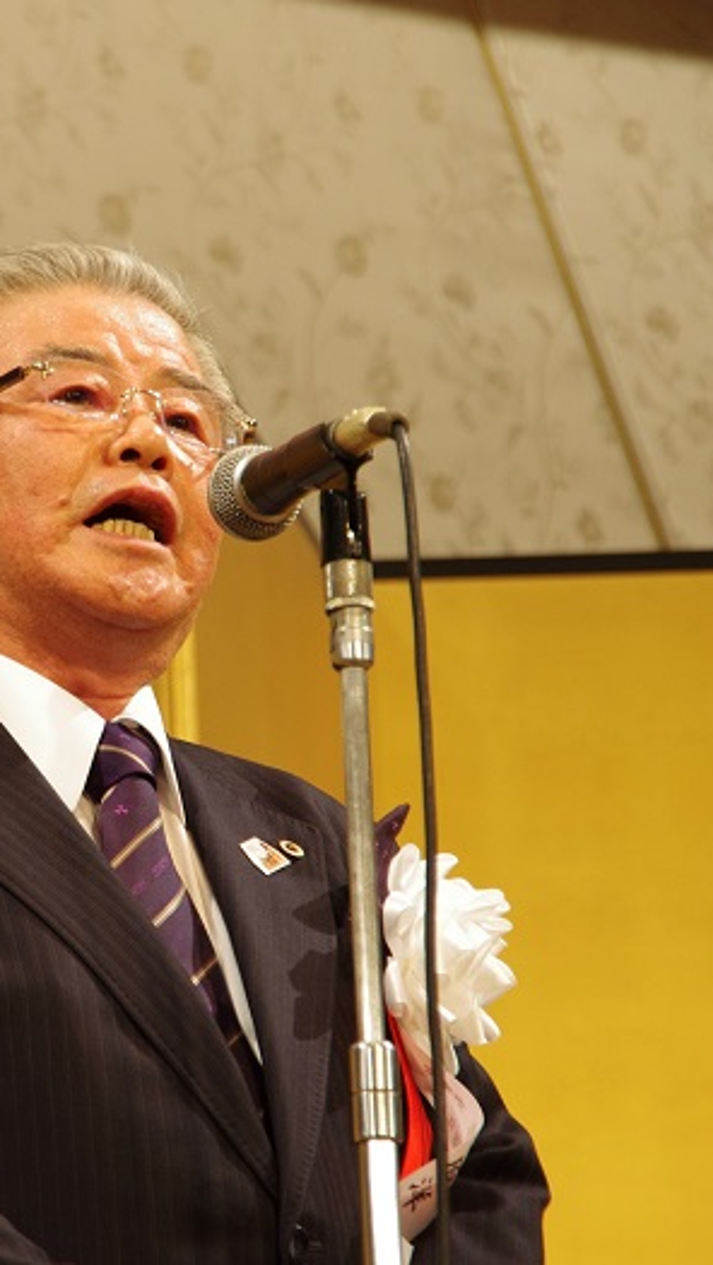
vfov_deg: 10.3
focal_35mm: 210
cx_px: 7
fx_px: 7046
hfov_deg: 5.8
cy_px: 632
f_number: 5.6
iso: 800
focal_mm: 88
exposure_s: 1/125
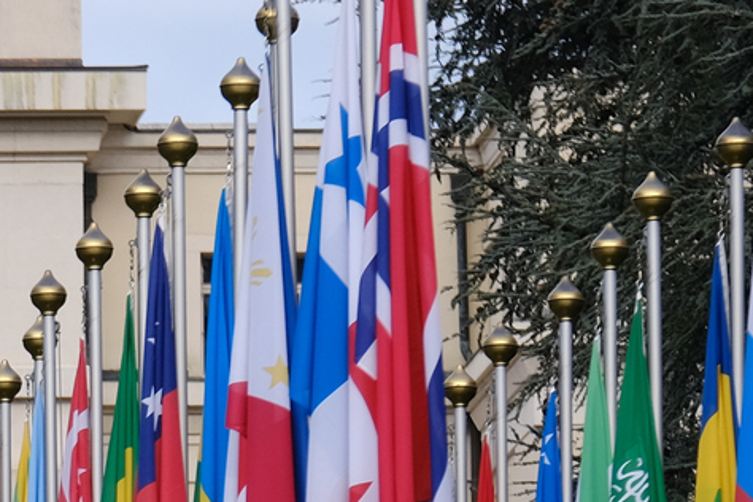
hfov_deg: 3.4
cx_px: -917
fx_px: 12716
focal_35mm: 608
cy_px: 769
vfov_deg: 2.3
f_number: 5
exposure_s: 1/500
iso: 400
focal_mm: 90.6
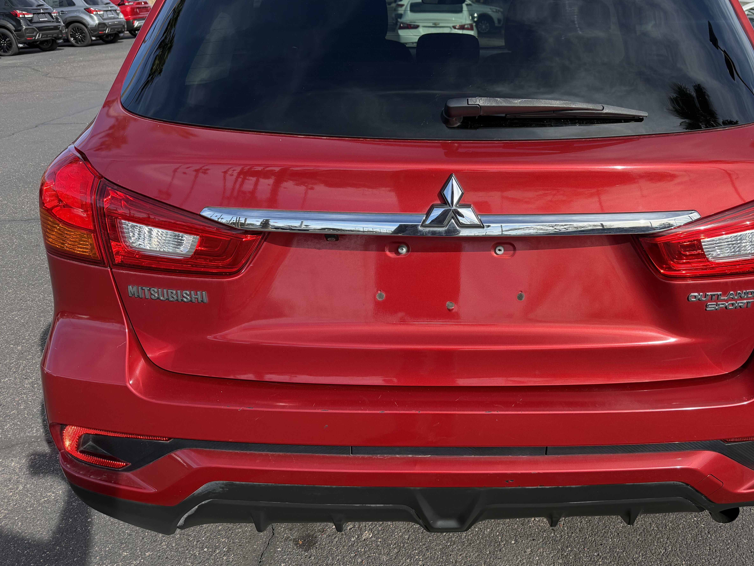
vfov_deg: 48.0
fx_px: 632
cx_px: 448
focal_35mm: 29
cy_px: 229
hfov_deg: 61.2
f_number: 1.78
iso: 100
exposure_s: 1/1901
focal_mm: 6.76
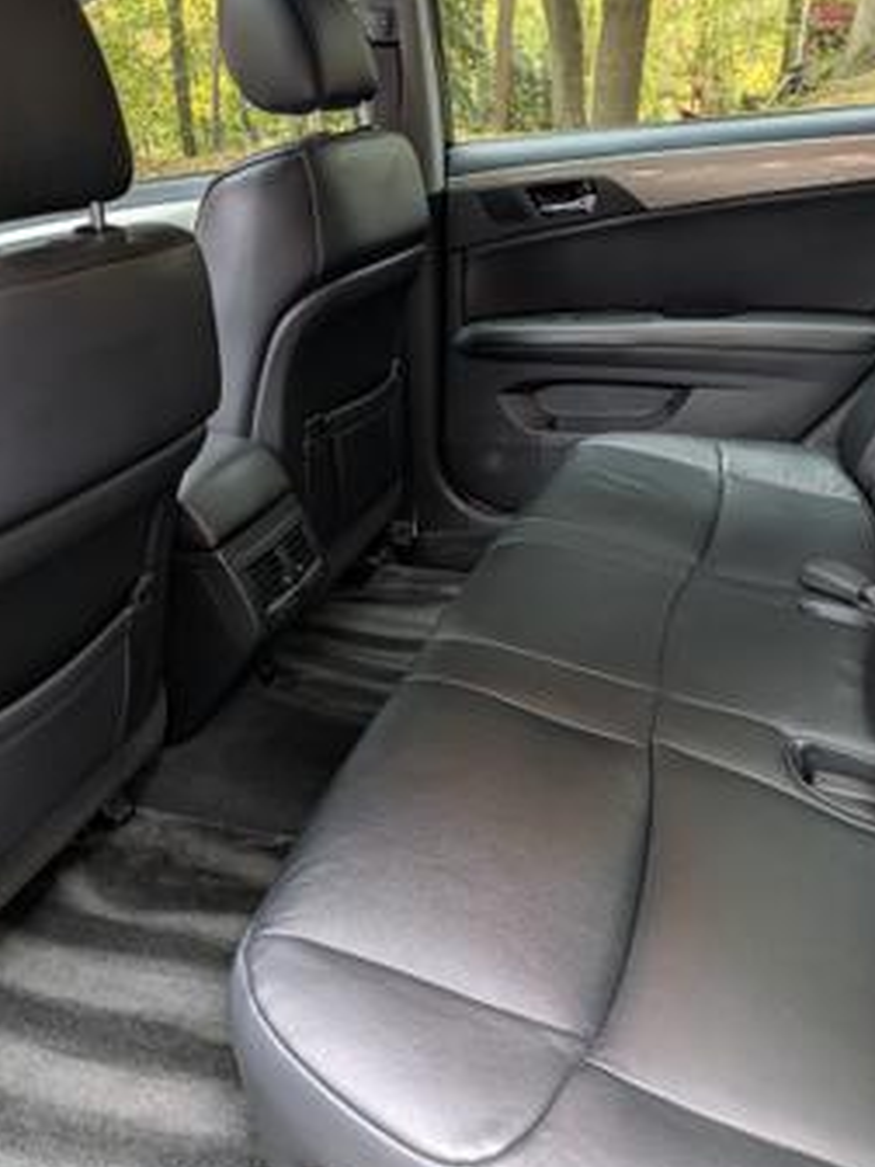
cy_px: 594
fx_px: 910
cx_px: 462
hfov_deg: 51.3
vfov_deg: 65.3
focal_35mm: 27
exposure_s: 1/65.6
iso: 183
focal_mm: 4.53
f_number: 1.7
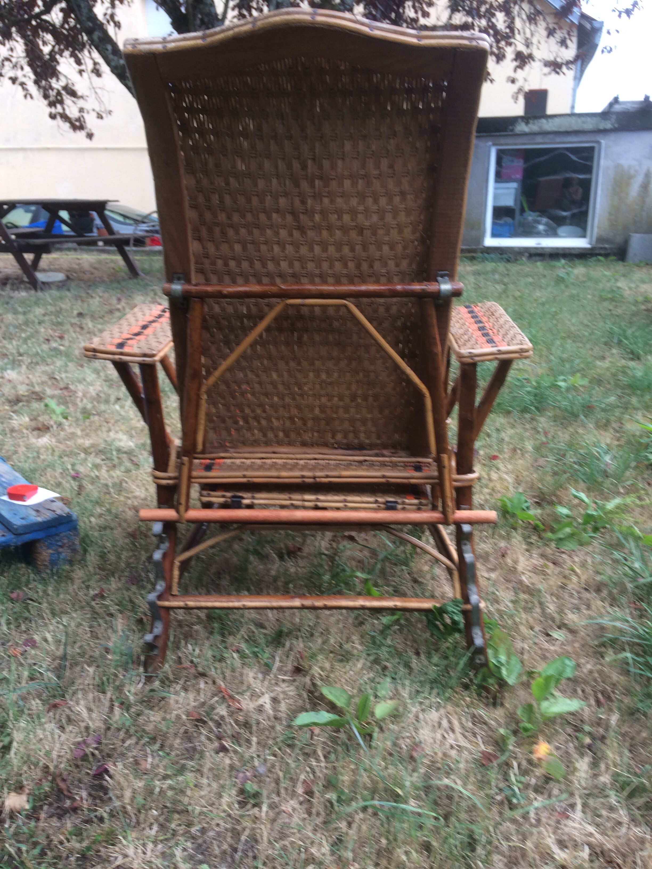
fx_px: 728
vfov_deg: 61.7
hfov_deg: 48.2
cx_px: 326
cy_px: 434
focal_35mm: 29
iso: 32
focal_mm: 4.15
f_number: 2.2
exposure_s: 1/100
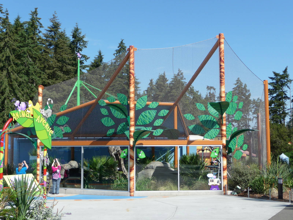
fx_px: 466
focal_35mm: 55
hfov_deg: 34.9
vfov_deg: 26.6
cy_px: 110
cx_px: 146
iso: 100
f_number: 4.3
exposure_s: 1/640
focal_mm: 9.3
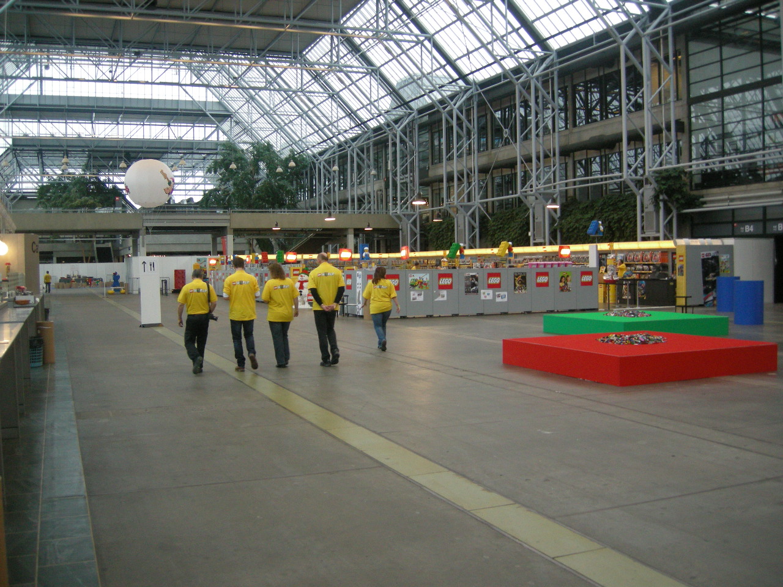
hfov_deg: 51.4
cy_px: 294
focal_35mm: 36
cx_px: 392
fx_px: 814
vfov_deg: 39.7
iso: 242
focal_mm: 7.5
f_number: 2.7
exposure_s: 1/60
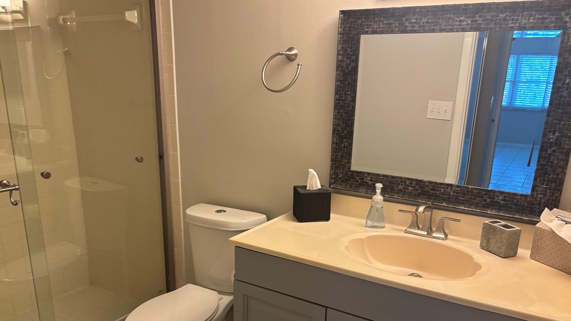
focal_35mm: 29
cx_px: 289
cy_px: 212
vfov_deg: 39.7
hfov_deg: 66.1
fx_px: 439
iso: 100
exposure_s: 1/60
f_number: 1.6
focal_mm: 5.96
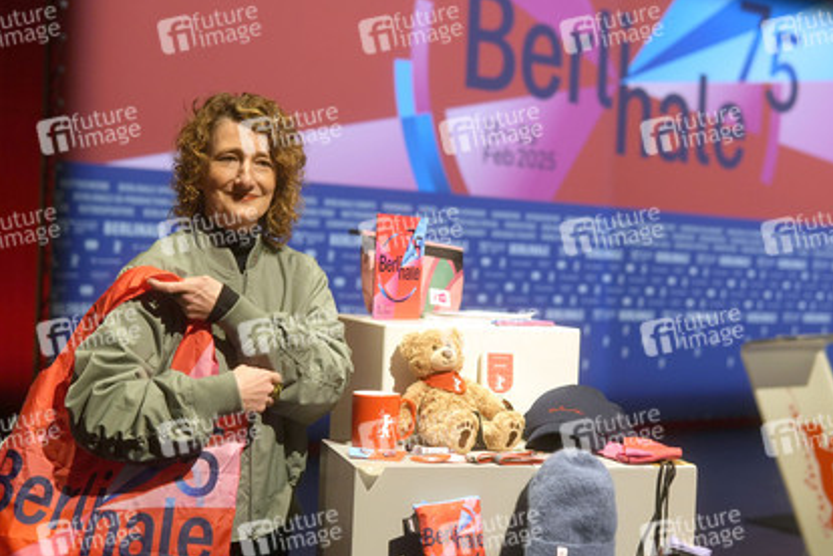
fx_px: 1134
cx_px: 438
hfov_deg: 40.3
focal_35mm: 49
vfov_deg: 27.5
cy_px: 282
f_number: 2
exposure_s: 1/400
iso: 640
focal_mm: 30
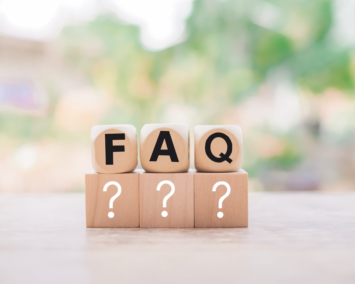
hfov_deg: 35.3
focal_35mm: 53
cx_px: 170
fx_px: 557
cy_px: 142
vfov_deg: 28.6
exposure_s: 1/640
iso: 250
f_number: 2.5
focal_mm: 25
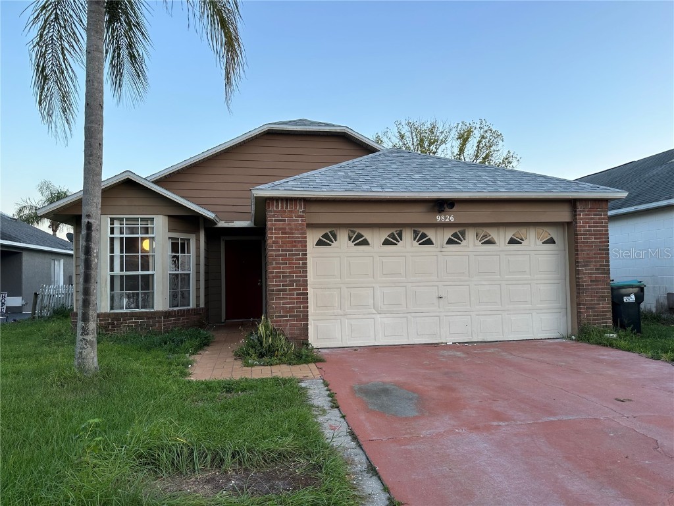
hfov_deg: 71.6
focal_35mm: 24
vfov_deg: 56.8
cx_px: 337
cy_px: 253
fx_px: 467
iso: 64
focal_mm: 6.86
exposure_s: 1/121
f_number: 1.78
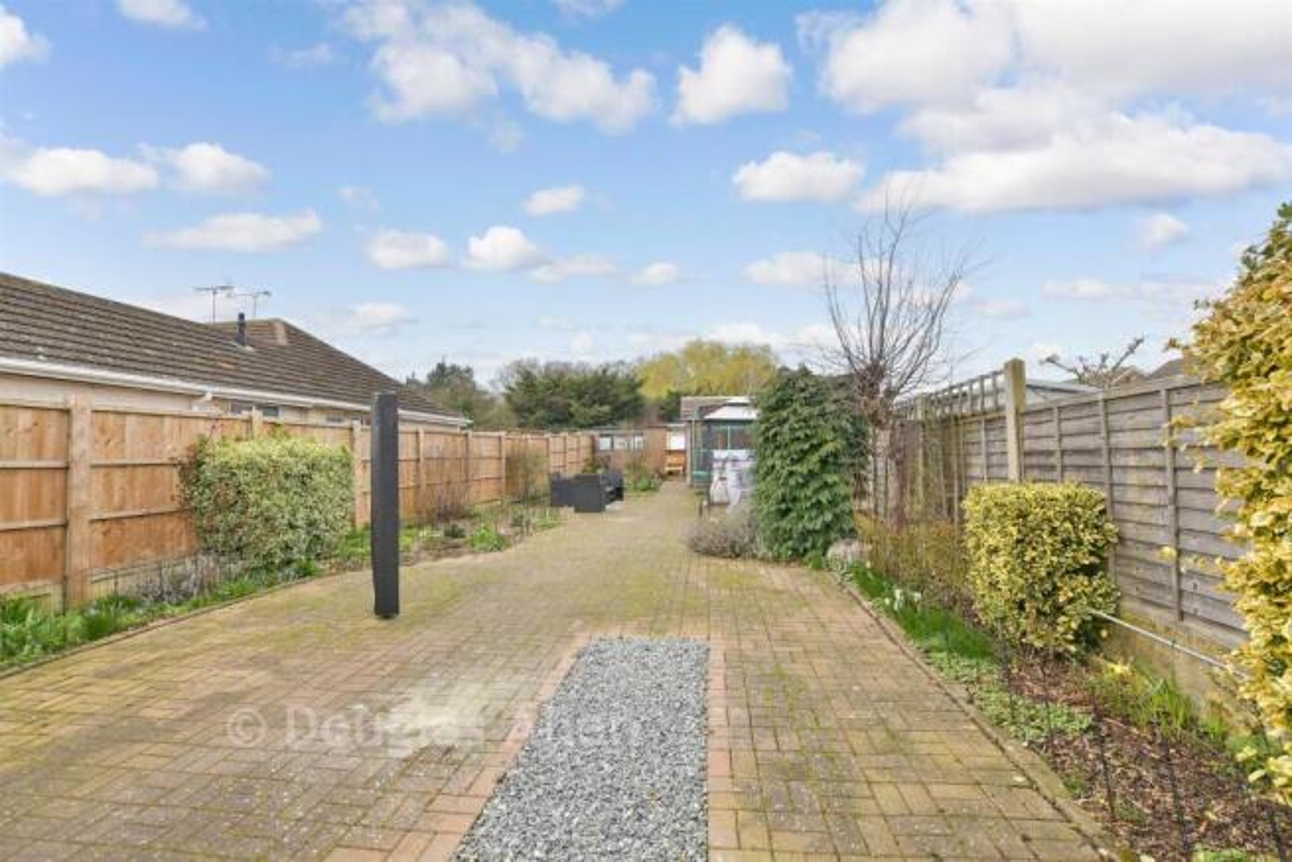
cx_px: 646
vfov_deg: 77.4
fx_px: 538
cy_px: 431
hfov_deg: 100.4
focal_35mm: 15
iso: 80
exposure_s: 1/100
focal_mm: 10
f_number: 8
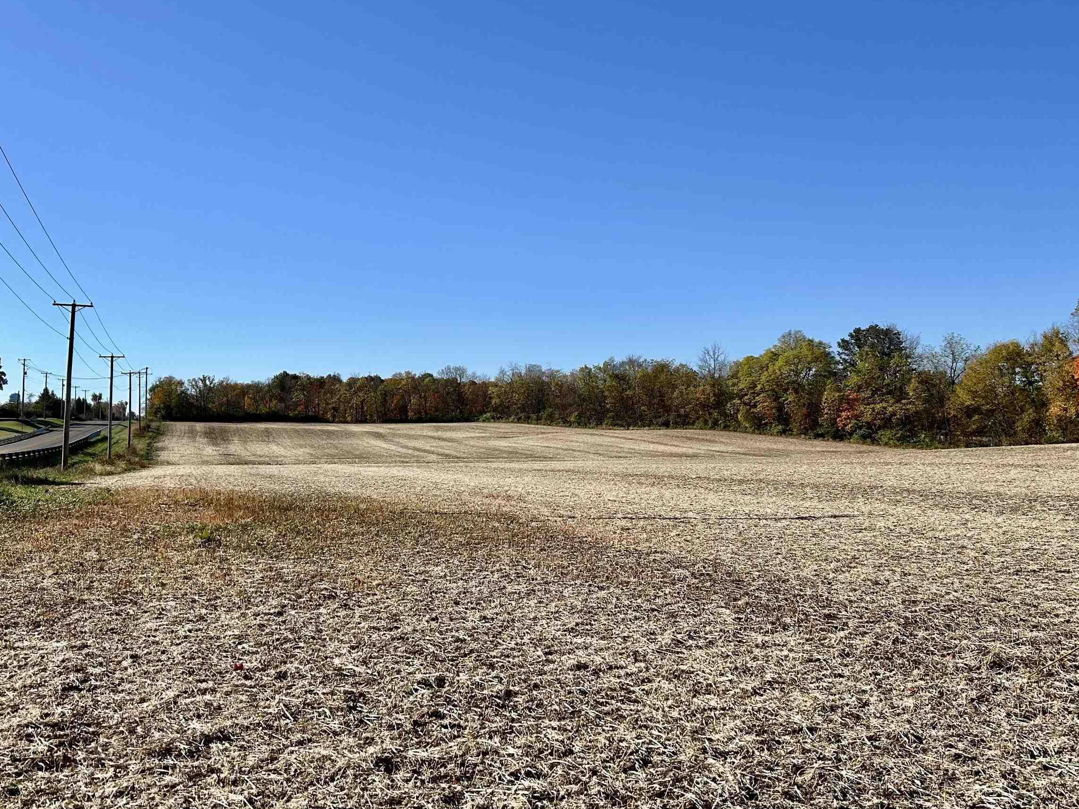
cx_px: 574
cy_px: 331
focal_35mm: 35
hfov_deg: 52.6
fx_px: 1091
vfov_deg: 40.6
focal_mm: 5.7
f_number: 1.5
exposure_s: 1/5319
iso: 50
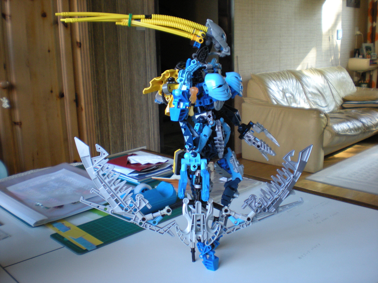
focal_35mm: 38
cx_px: 189
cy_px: 142
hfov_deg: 49.0
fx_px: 415
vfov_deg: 37.7
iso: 200
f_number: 3.1
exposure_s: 1/41.1
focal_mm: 6.3
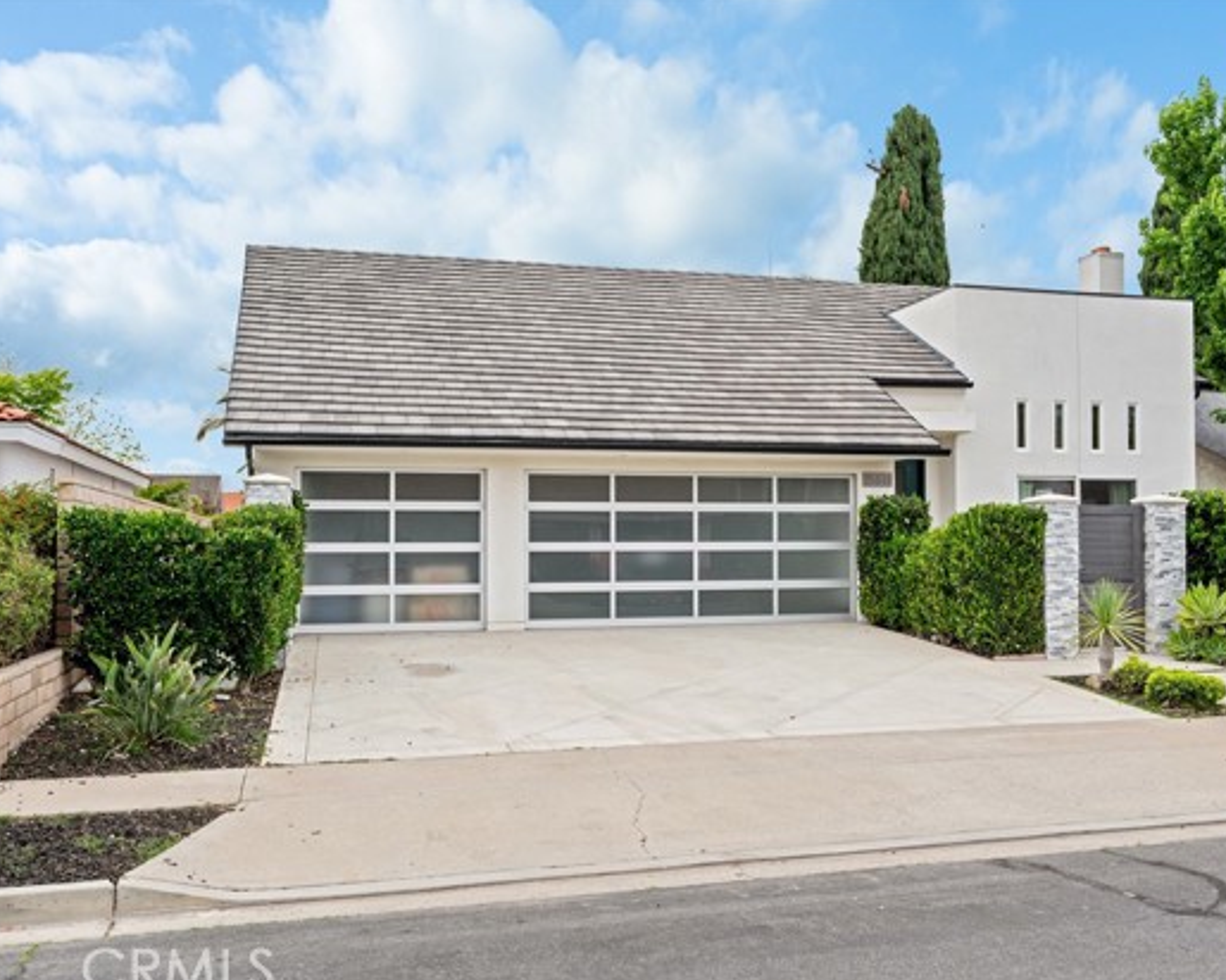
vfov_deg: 42.2
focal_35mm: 35
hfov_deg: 51.3
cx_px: 724
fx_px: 1270
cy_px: 497
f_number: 8
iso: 320
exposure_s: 1/500
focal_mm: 30
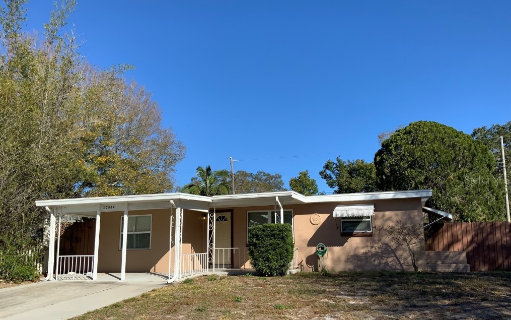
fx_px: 432
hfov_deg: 61.2
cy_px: 179
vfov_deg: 40.6
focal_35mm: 31
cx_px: 254
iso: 16
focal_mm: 3
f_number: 1.8
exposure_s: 1/1912
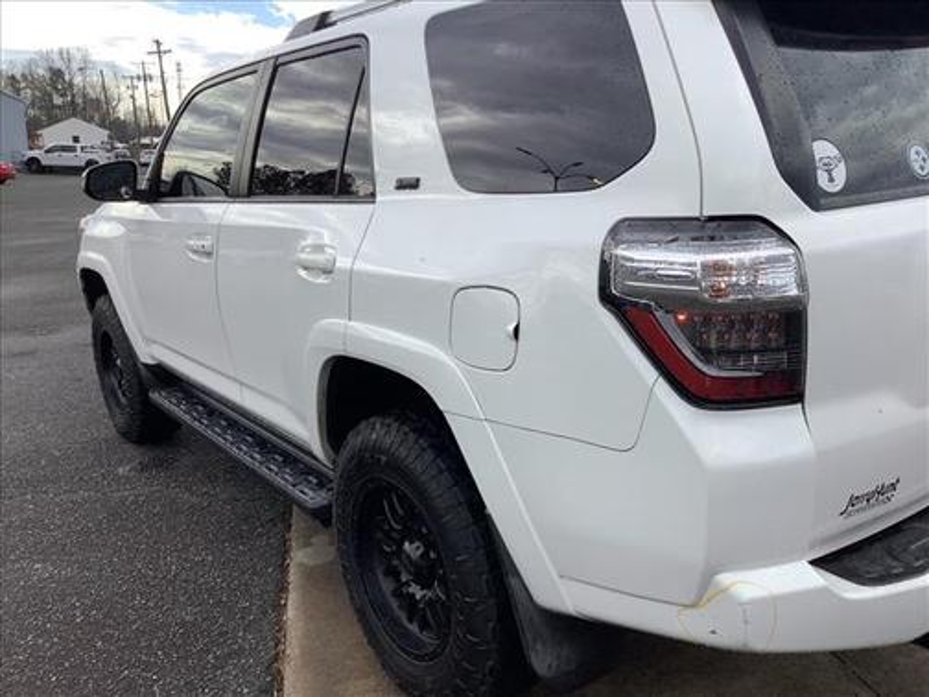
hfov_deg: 58.4
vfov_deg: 45.4
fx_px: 832
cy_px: 348
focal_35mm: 31
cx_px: 464
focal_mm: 3.3
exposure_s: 1/715
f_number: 2.4
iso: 25
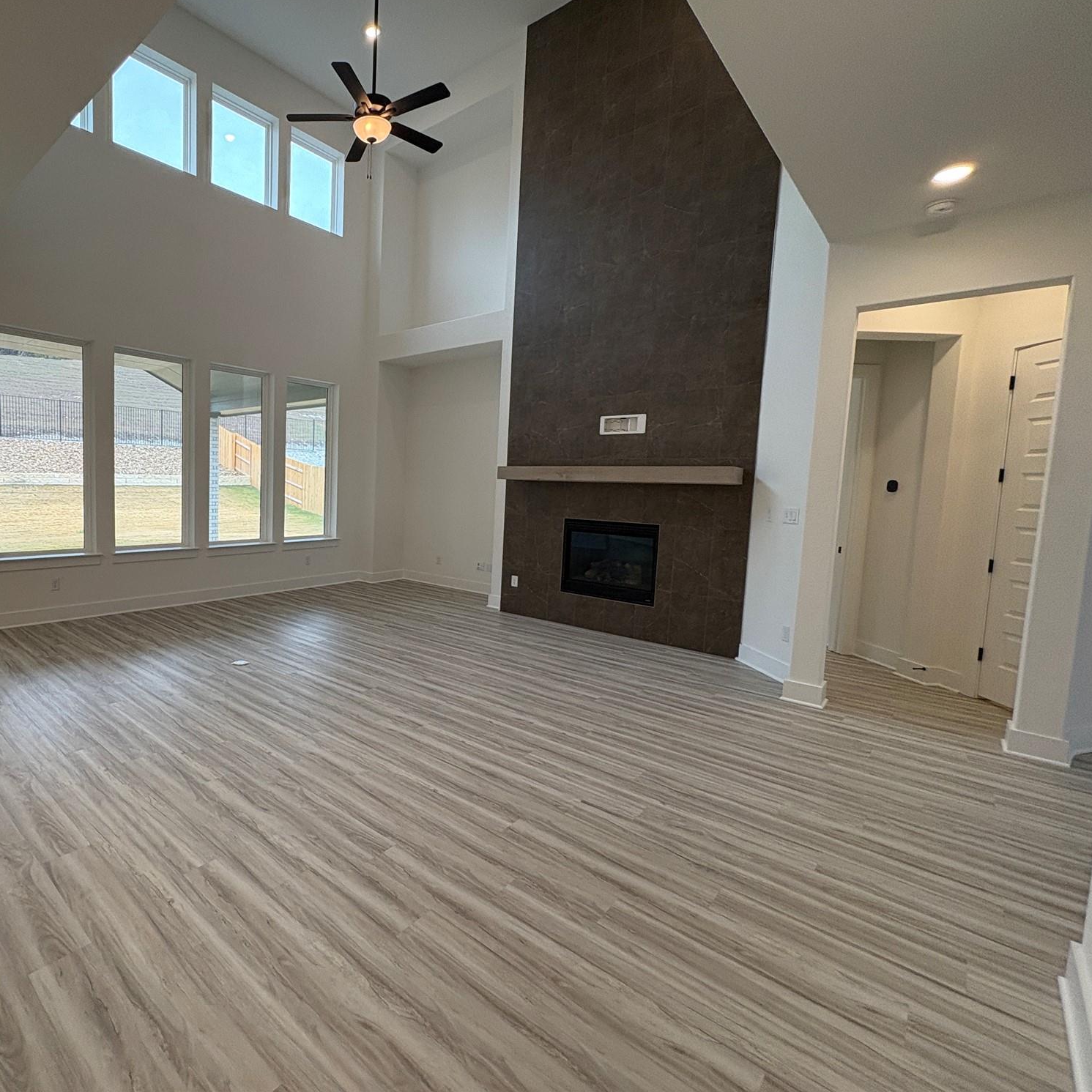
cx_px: 361
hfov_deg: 81.1
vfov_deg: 83.9
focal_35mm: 17
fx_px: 607
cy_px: 530
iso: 125
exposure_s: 1/120
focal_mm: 2.22
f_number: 2.2
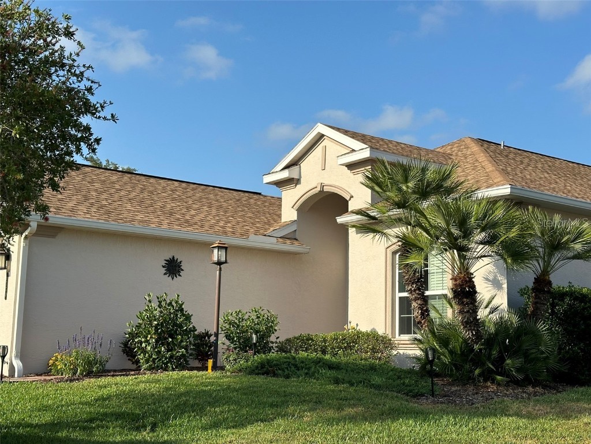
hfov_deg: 39.7
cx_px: 296
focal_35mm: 48
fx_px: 820
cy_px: 222
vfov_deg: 30.3
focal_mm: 6.86
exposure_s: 1/3367
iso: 64
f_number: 1.78
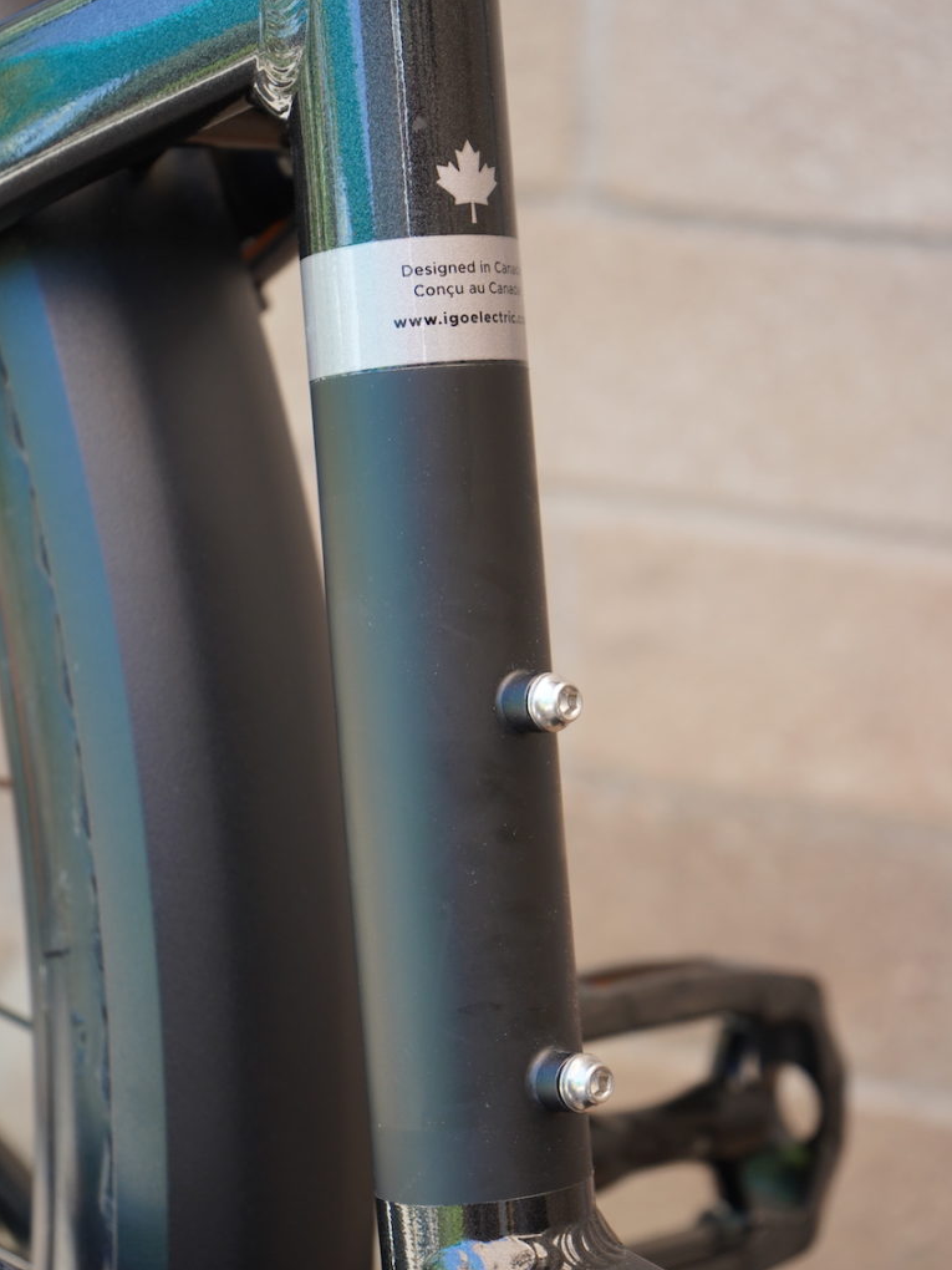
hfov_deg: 19.4
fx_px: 2787
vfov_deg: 25.7
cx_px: 477
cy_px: 684
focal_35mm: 76
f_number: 5.6
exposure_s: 1/160
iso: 640
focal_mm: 70
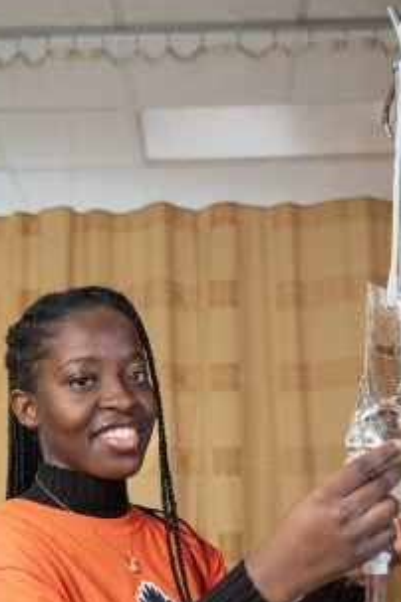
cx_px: 173
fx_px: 952
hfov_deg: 23.8
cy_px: 482
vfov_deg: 34.0
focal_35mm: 57
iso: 800
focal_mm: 32
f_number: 4
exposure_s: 1/100
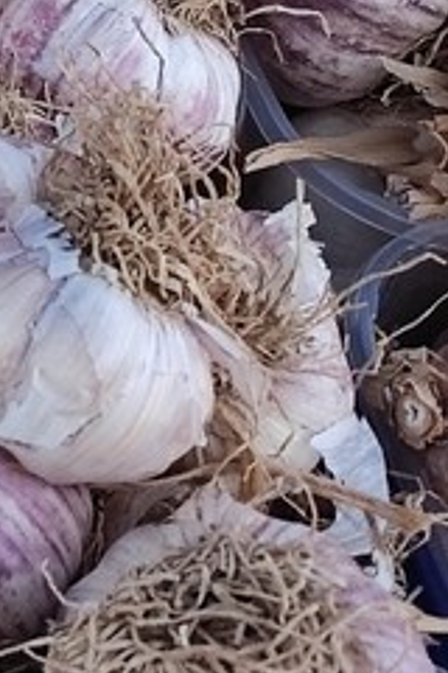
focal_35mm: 111
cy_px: -50
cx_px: -806
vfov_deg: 17.8
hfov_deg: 9.9
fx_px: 2072
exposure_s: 1/33
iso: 818
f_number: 1.79
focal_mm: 4.7
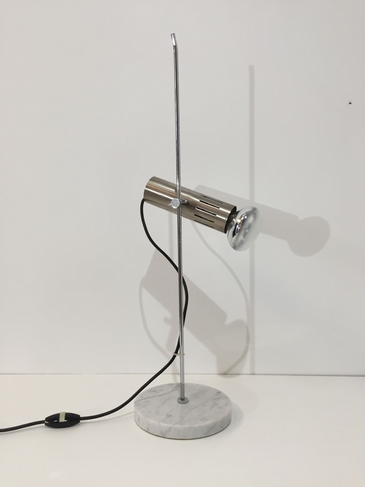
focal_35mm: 29
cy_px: 244
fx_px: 408
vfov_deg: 61.7
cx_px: 182
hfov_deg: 48.2
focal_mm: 4.15
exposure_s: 1/33
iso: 32
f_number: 2.2
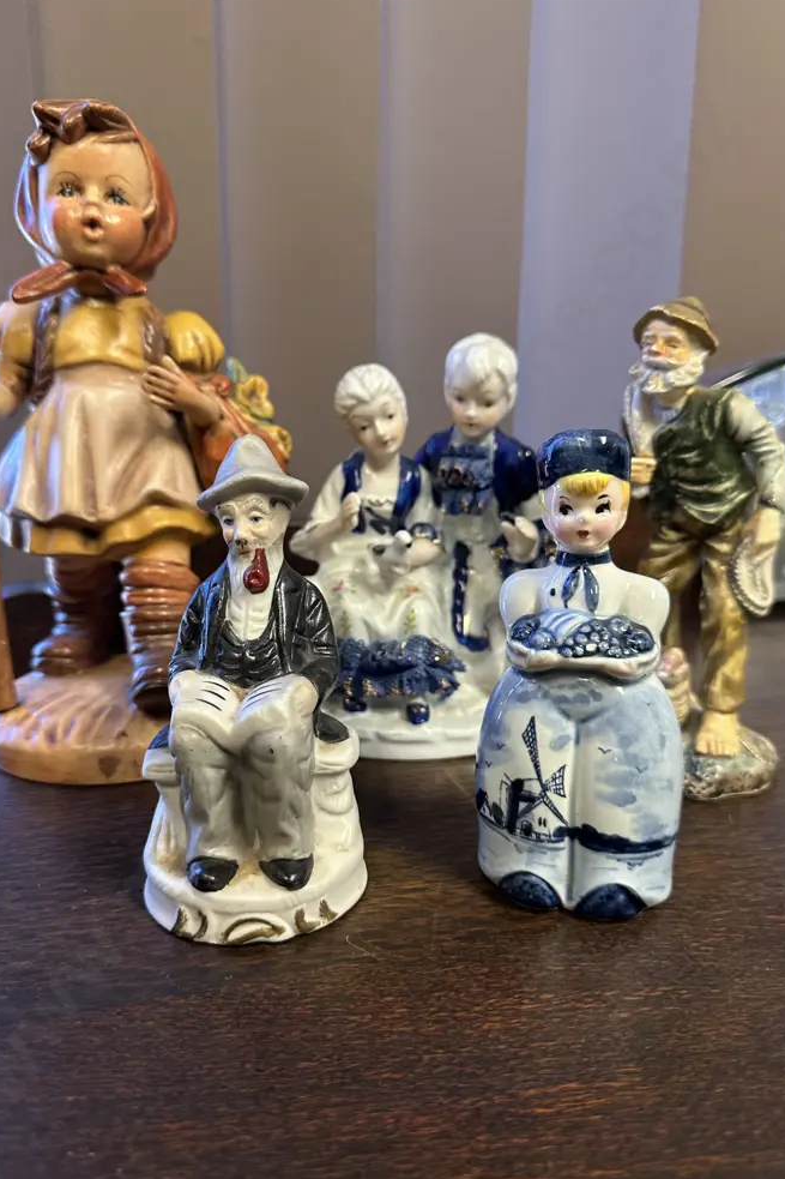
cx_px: 358
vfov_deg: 69.4
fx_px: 851
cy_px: 606
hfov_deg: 49.5
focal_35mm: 26
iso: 160
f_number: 1.78
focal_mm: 6.86
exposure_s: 1/50
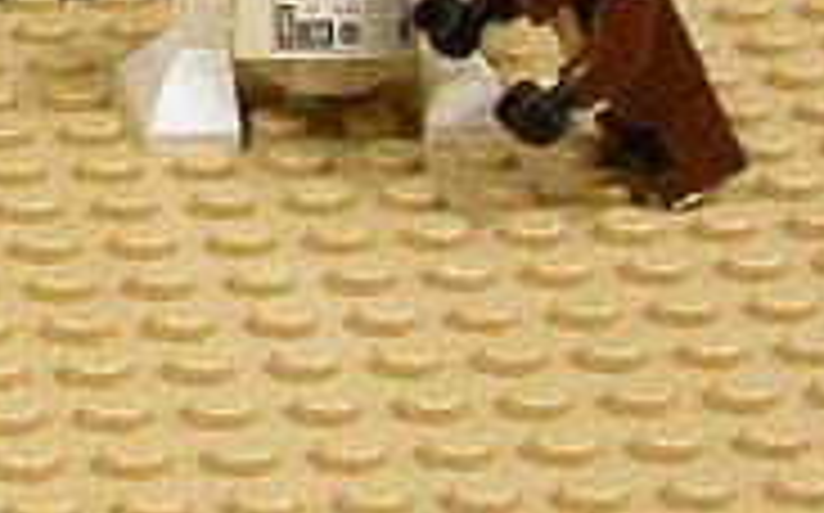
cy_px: -310
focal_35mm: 226
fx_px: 5071
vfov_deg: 5.7
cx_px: -810
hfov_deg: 8.8
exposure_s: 1/20.1
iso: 100
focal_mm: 7.85
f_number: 2.6
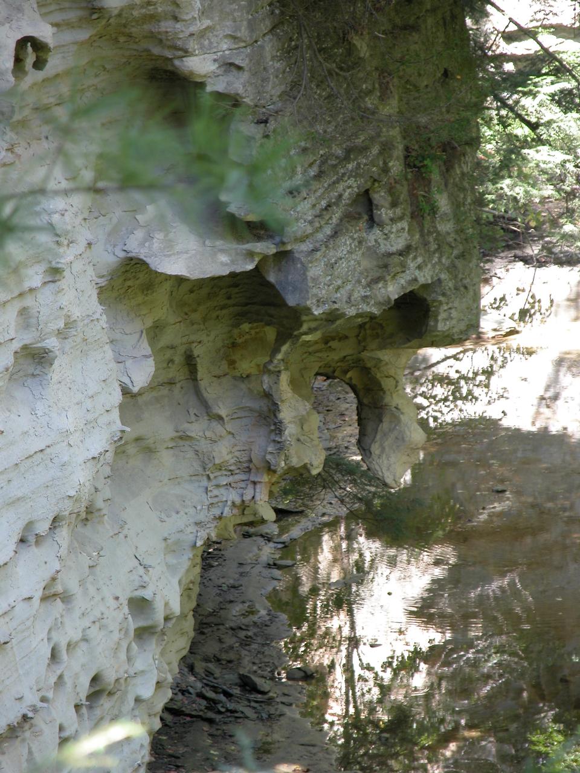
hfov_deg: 5.3
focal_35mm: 280
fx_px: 6255
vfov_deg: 7.1
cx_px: 290
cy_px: 386
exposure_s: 1/23.6
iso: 100
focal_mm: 71.2
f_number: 4.2
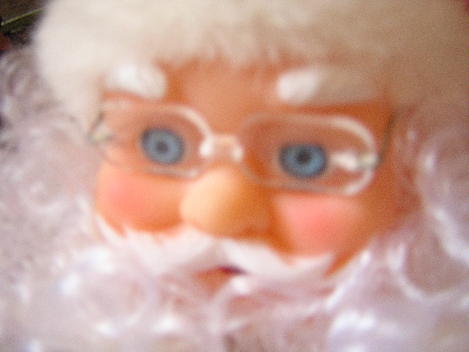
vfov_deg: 39.7
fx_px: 488
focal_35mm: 36
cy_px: 176
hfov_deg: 51.4
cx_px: 234
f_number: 2.6
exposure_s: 1/1.1
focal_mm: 4.7
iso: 400
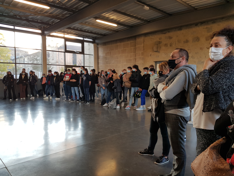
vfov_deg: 53.1
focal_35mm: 26
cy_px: 88
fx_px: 176
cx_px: 117
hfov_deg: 67.3
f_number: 1.7
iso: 40
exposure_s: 1/50
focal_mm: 4.2
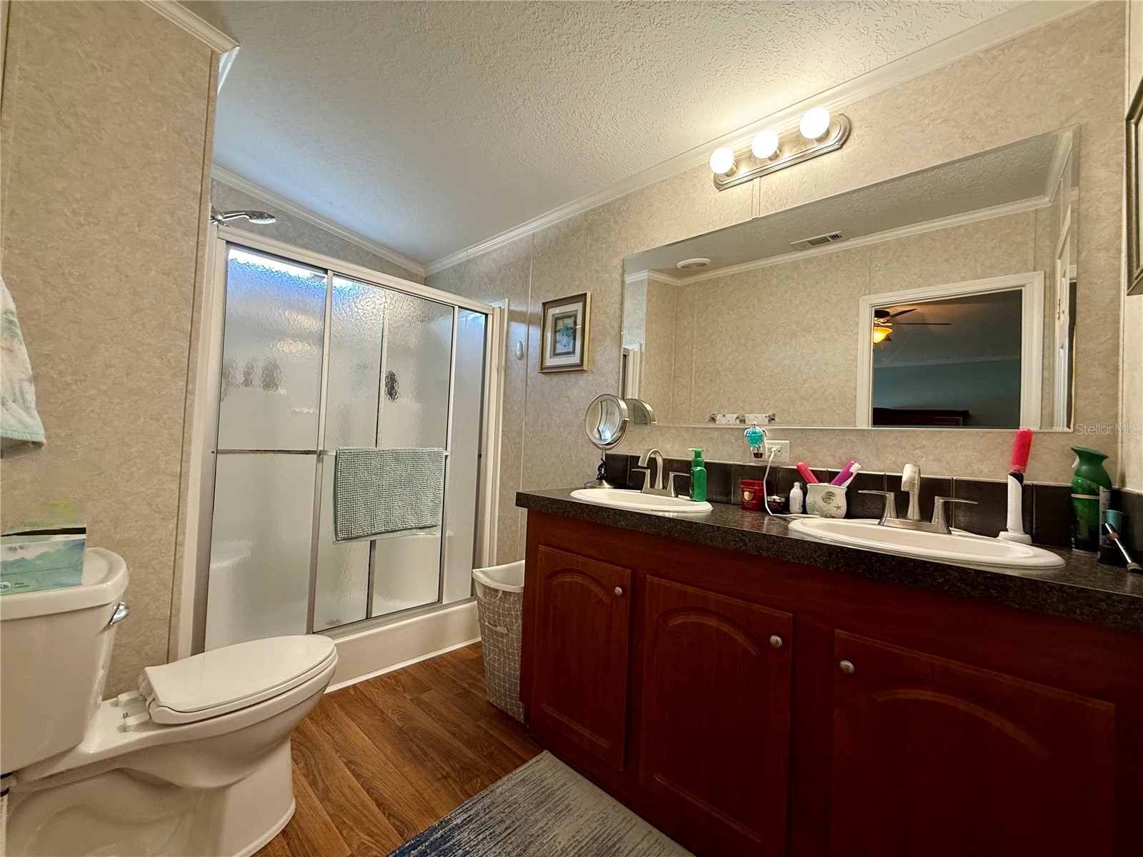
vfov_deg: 85.7
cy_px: 428
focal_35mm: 14
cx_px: 572
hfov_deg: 102.1
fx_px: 462
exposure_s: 1/60
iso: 200
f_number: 2.2
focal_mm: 2.22
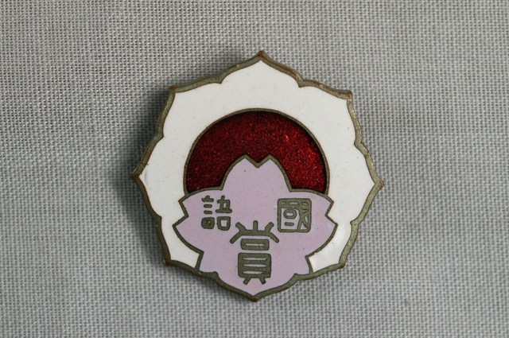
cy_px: 169
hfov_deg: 22.6
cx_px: 254
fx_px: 1271
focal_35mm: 90
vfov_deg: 15.1
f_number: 8
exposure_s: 1/30
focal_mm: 60
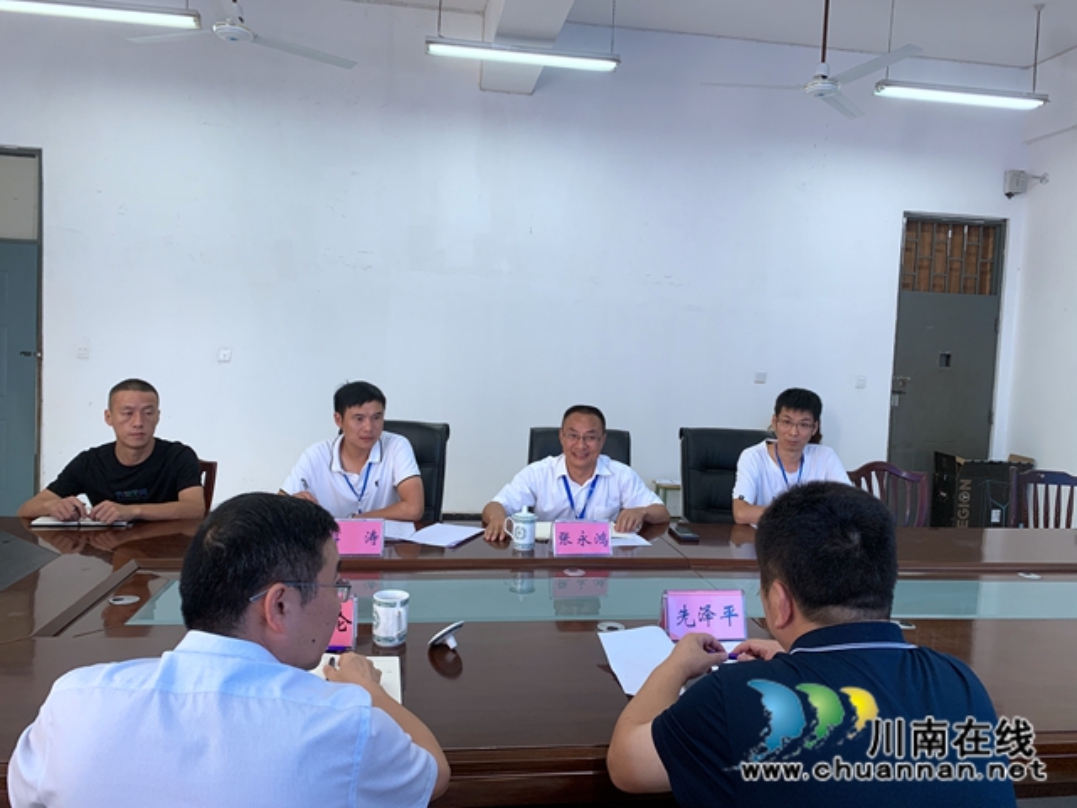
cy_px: 404
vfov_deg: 53.1
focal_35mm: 26
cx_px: 538
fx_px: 809
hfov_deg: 67.3
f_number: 1.8
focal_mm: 4.25
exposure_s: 1/100
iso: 80
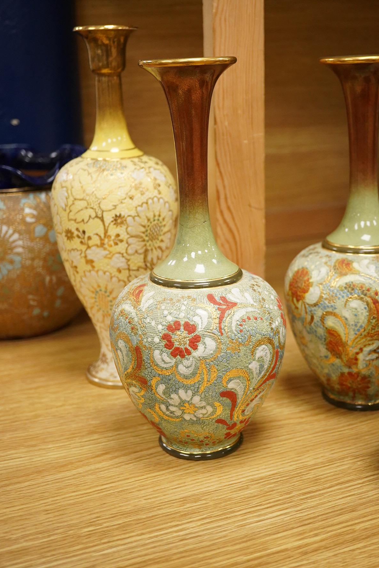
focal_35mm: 50
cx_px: 204
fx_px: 789
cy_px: 258
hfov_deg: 27.0
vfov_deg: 39.6
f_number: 5
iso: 2500
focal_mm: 30
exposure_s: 1/400
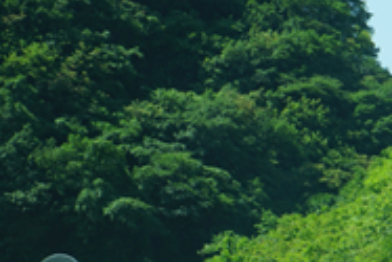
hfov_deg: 7.5
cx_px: 750
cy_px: 266
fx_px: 2888
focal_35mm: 265
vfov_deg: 5.2
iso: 100
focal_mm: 66
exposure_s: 1/100
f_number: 10
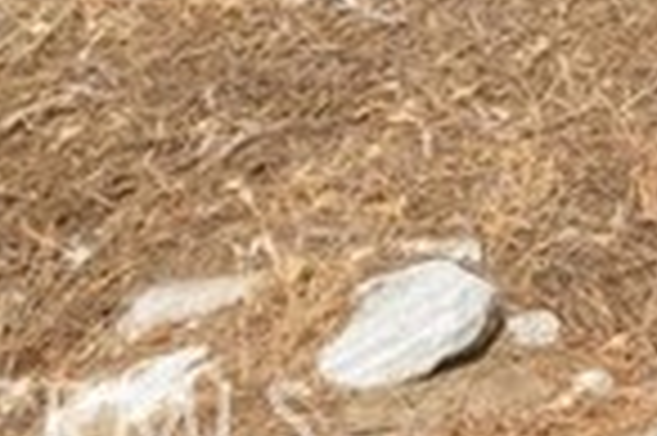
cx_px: 2187
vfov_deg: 8.3
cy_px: -1047
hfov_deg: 9.9
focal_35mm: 126
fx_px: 2297
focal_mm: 18
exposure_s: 1/60
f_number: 7.1
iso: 400
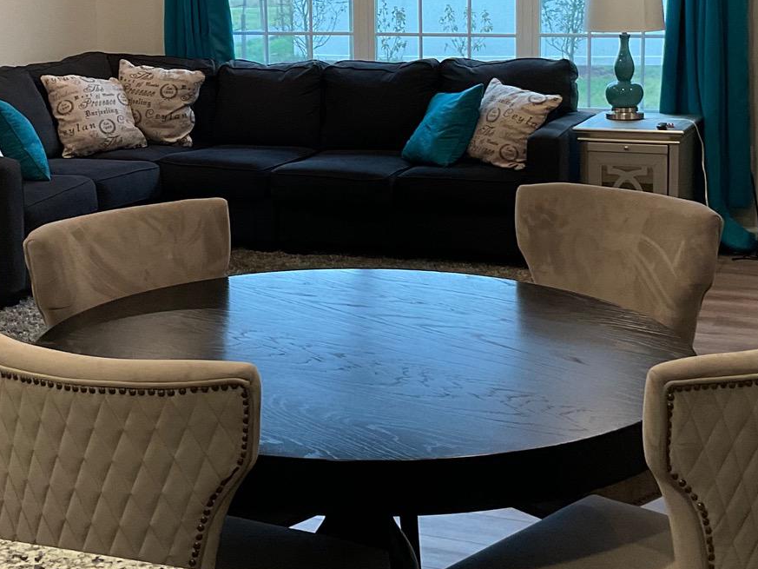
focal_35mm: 68
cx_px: 299
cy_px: 116
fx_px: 1489
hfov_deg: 28.5
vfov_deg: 21.4
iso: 100
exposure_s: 1/60
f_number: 1.8
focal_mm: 3
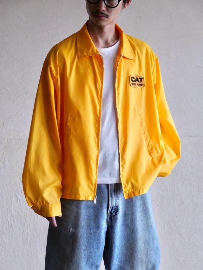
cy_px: 135
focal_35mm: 100
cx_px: 102
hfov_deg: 14.8
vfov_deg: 19.6
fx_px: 782
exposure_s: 1/125
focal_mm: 50
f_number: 3.9
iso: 1600
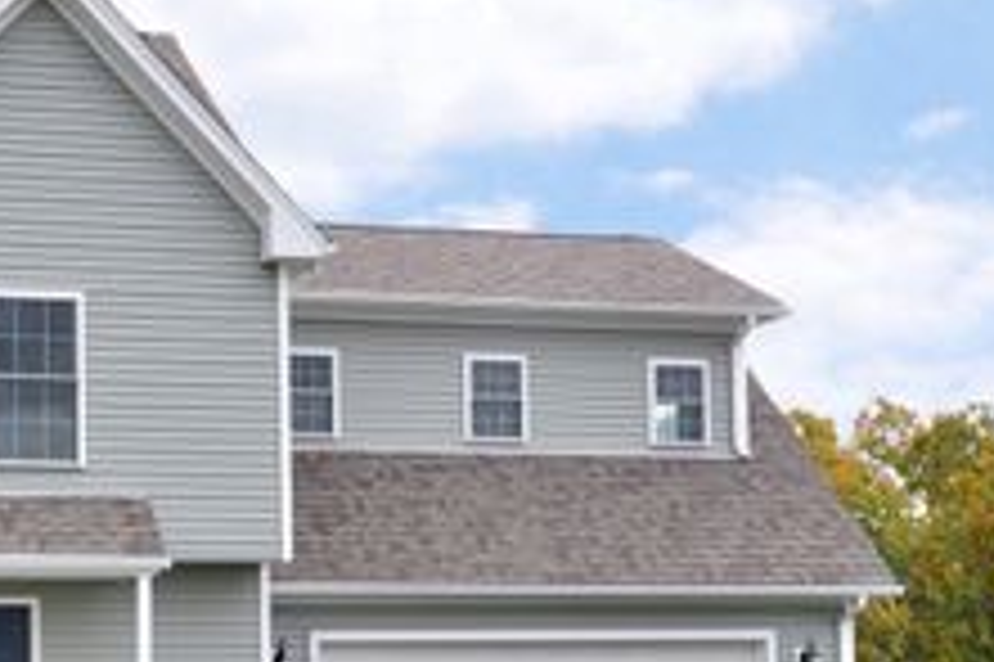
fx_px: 1683
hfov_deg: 31.3
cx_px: 90
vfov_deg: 21.7
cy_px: 590
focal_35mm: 61
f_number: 8
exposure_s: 1/200
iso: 400
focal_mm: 18
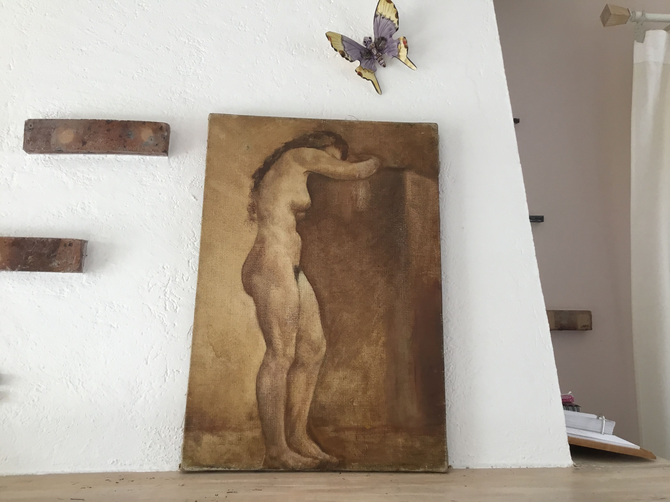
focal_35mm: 31
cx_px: 335
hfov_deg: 58.4
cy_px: 251
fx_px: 600
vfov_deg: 45.4
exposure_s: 1/33
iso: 25
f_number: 2.4
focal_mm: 3.3
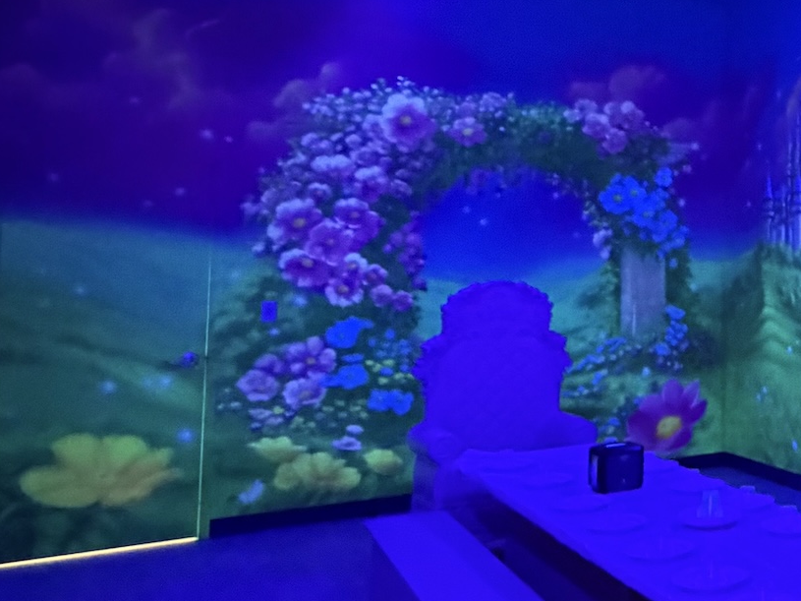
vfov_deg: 32.5
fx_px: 1018
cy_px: 191
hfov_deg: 35.8
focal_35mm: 44
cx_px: 907
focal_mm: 2.22
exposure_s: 1/40
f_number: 2.2
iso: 1250
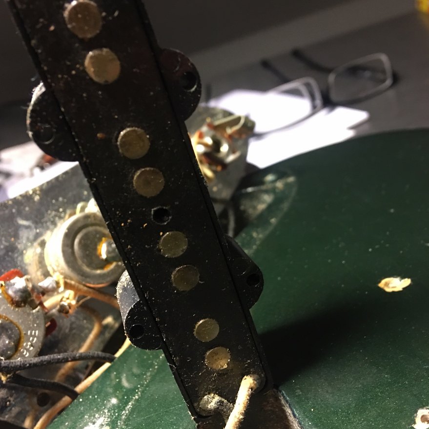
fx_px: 491
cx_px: 212
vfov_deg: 47.2
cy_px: 214
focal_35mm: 35
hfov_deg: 47.2
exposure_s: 1/8
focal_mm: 4.15
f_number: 2.2
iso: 100
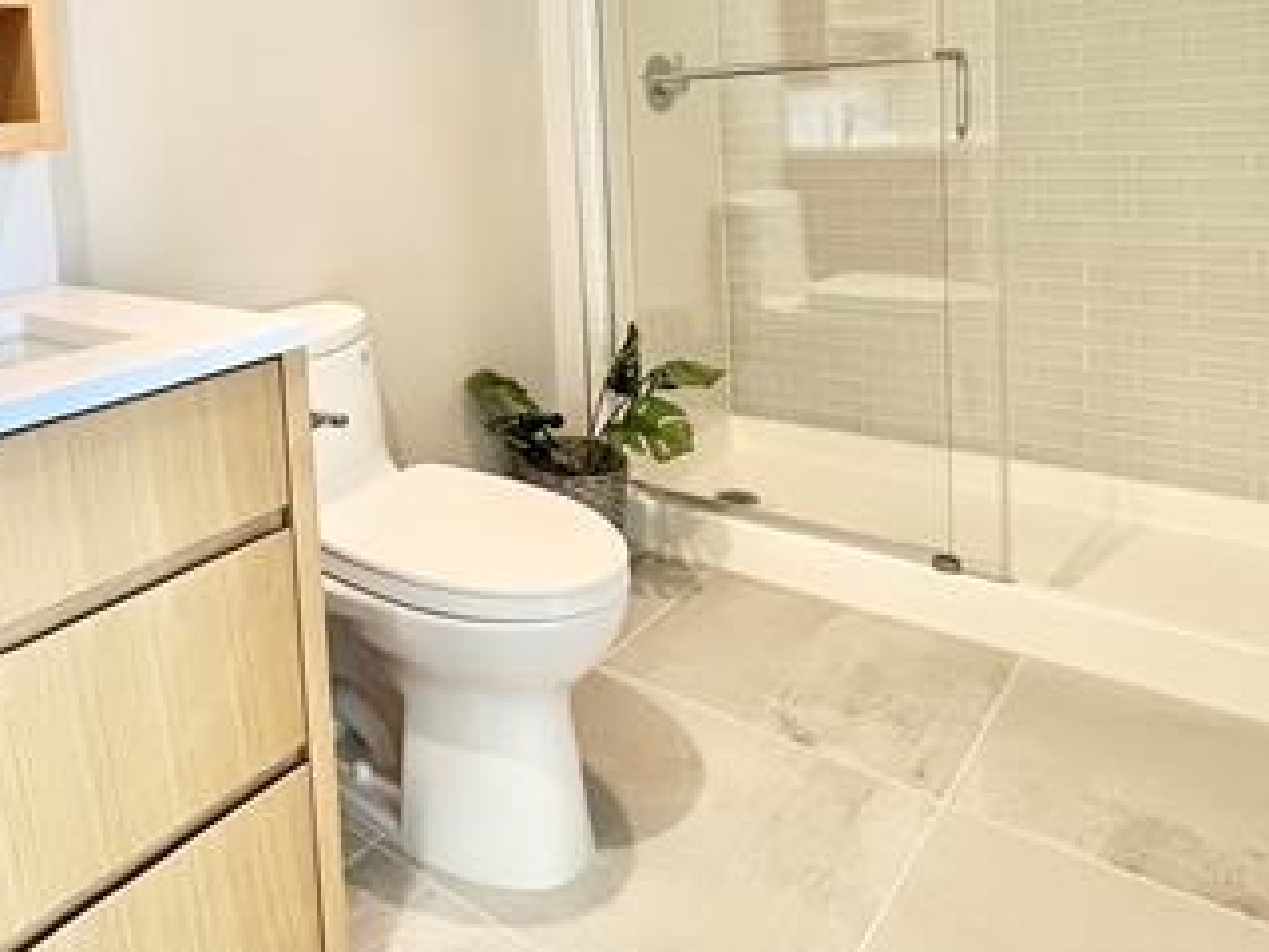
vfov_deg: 49.8
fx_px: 953
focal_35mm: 26
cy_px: 186
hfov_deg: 64.8
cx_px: 385
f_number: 1.8
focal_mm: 1.57
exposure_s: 1/120
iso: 200
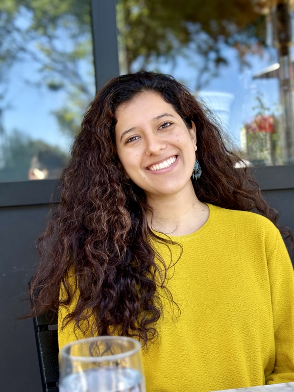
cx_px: 147
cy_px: 196
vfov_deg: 36.8
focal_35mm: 52
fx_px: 589
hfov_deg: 28.0
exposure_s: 1/158
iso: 32
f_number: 1.6
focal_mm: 5.96
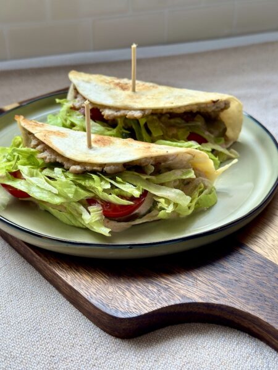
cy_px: 185
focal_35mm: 48
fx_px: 514
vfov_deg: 39.7
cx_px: 139
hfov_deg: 30.3
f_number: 1.78
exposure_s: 1/121
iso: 64
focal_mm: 6.86
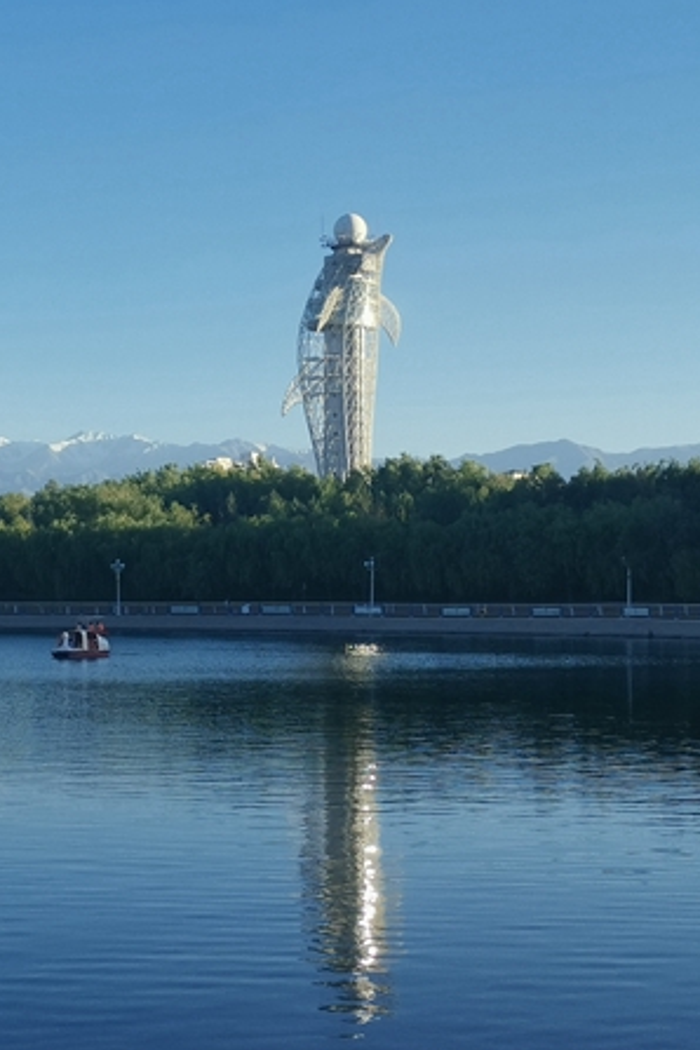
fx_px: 2042
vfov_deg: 28.8
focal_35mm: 70
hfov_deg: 19.2
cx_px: 94
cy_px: 503
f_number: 1.8
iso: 50
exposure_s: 1/1792
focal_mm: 4.75
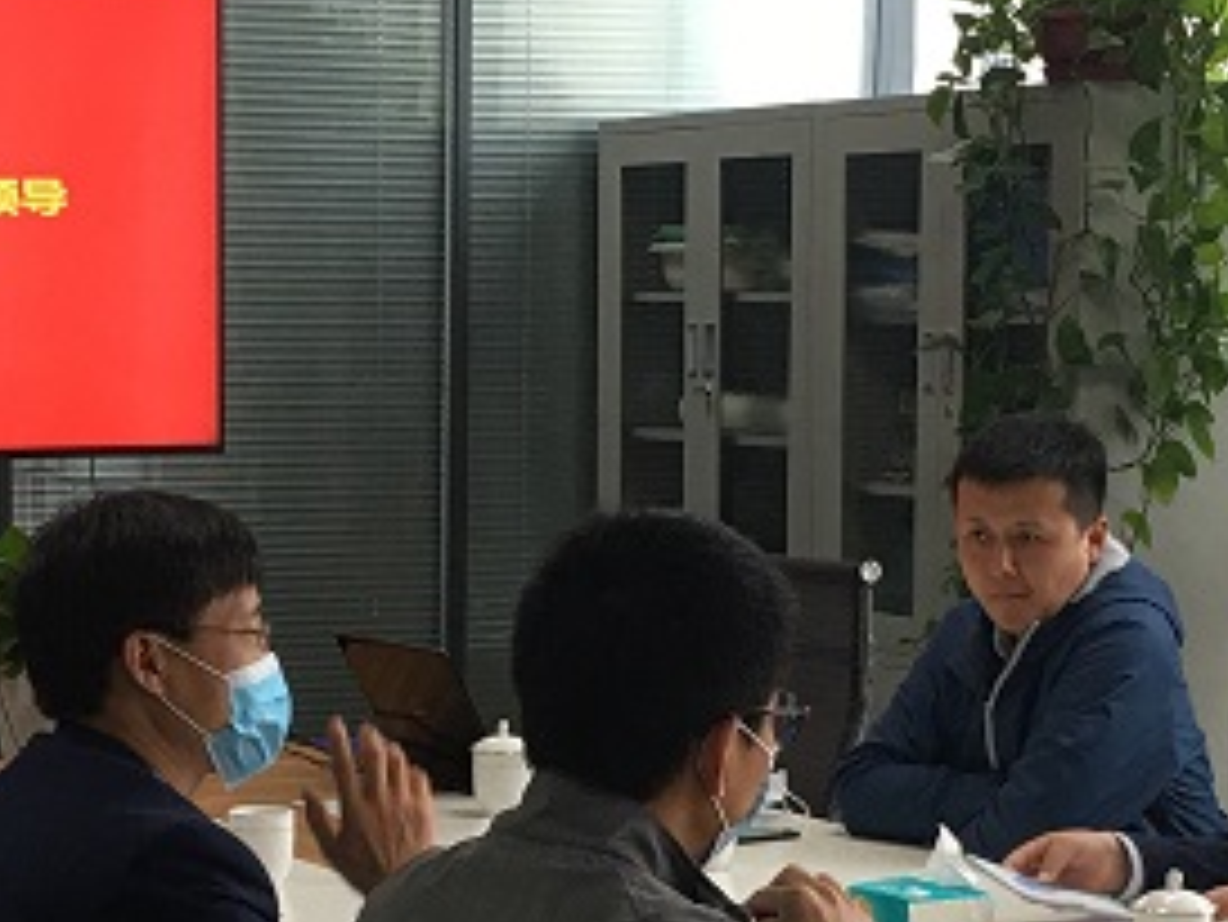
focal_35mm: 107
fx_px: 3797
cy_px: 918
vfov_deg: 13.7
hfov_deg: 18.3
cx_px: 414
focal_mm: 4.15
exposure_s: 1/17
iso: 32
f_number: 2.2
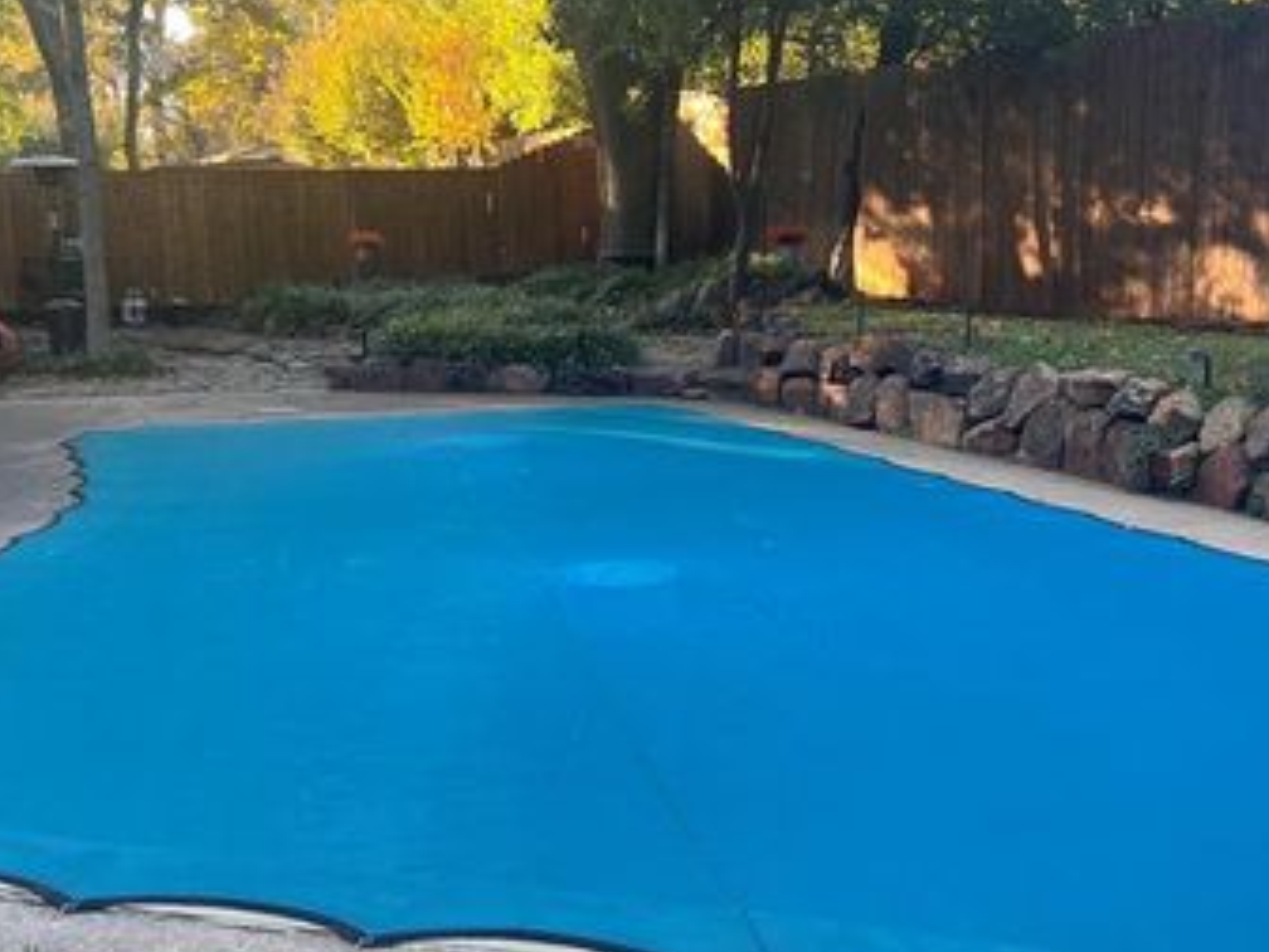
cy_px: 523
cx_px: 661
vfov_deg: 31.5
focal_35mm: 46
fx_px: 1686
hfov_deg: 41.2
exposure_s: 1/121
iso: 50
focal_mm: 5.7
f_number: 1.5
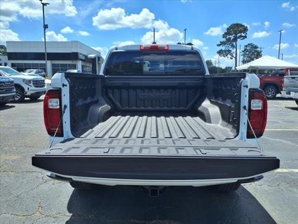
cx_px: 149
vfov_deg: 51.4
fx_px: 232
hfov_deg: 65.3
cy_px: 112
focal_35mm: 27
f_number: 1.9
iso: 40
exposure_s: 1/2500
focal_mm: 3.58
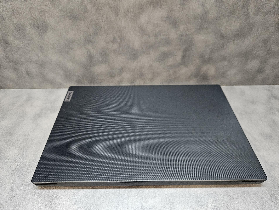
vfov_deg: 58.9
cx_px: 140
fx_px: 185
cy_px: 105
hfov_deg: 73.9
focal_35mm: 23
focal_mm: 5.4
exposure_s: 1/200
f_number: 1.8
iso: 500
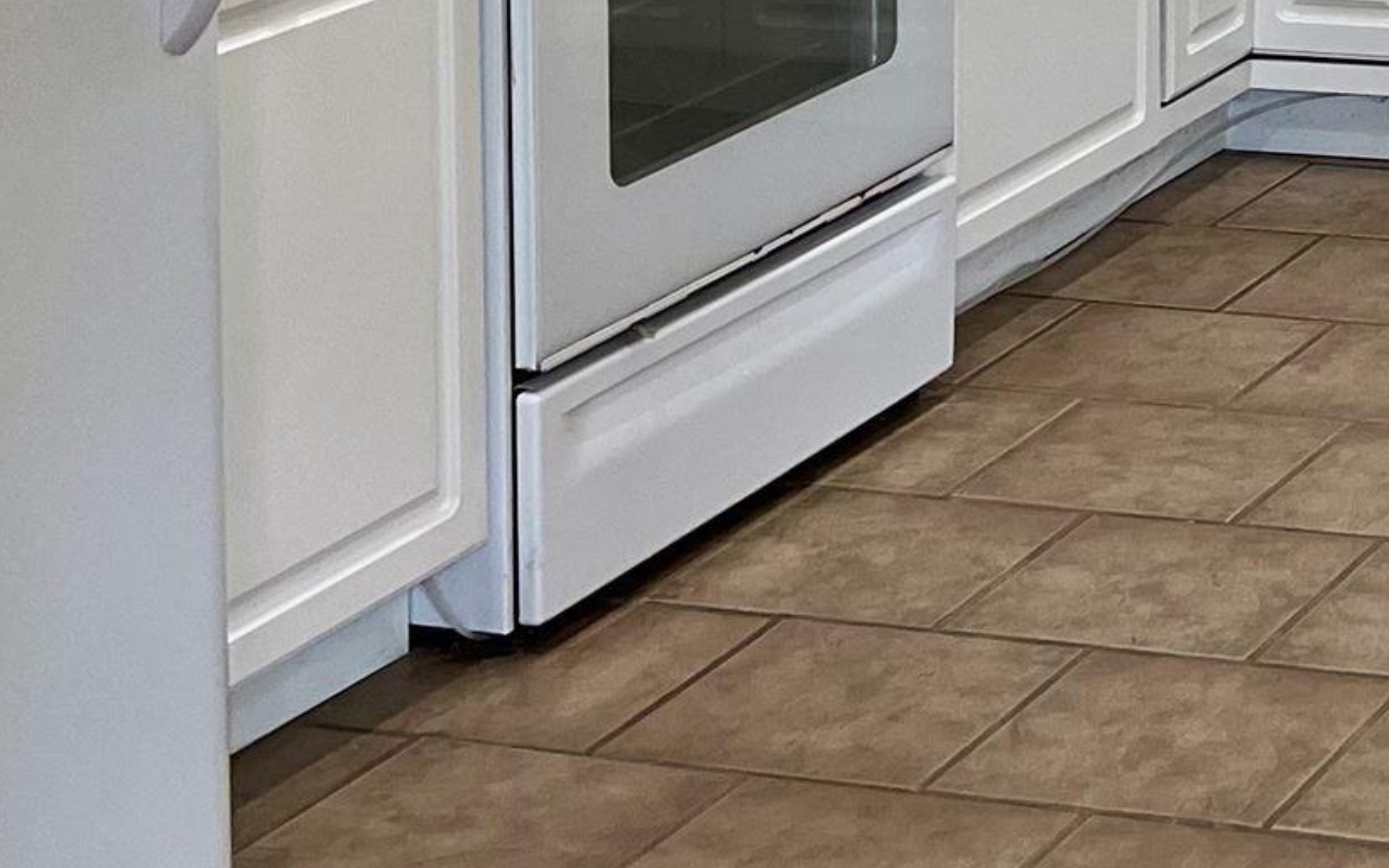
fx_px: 3900
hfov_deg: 18.4
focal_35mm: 103
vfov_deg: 11.6
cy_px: -809
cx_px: 1945
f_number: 1.5
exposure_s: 1/120
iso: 125
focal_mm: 5.7
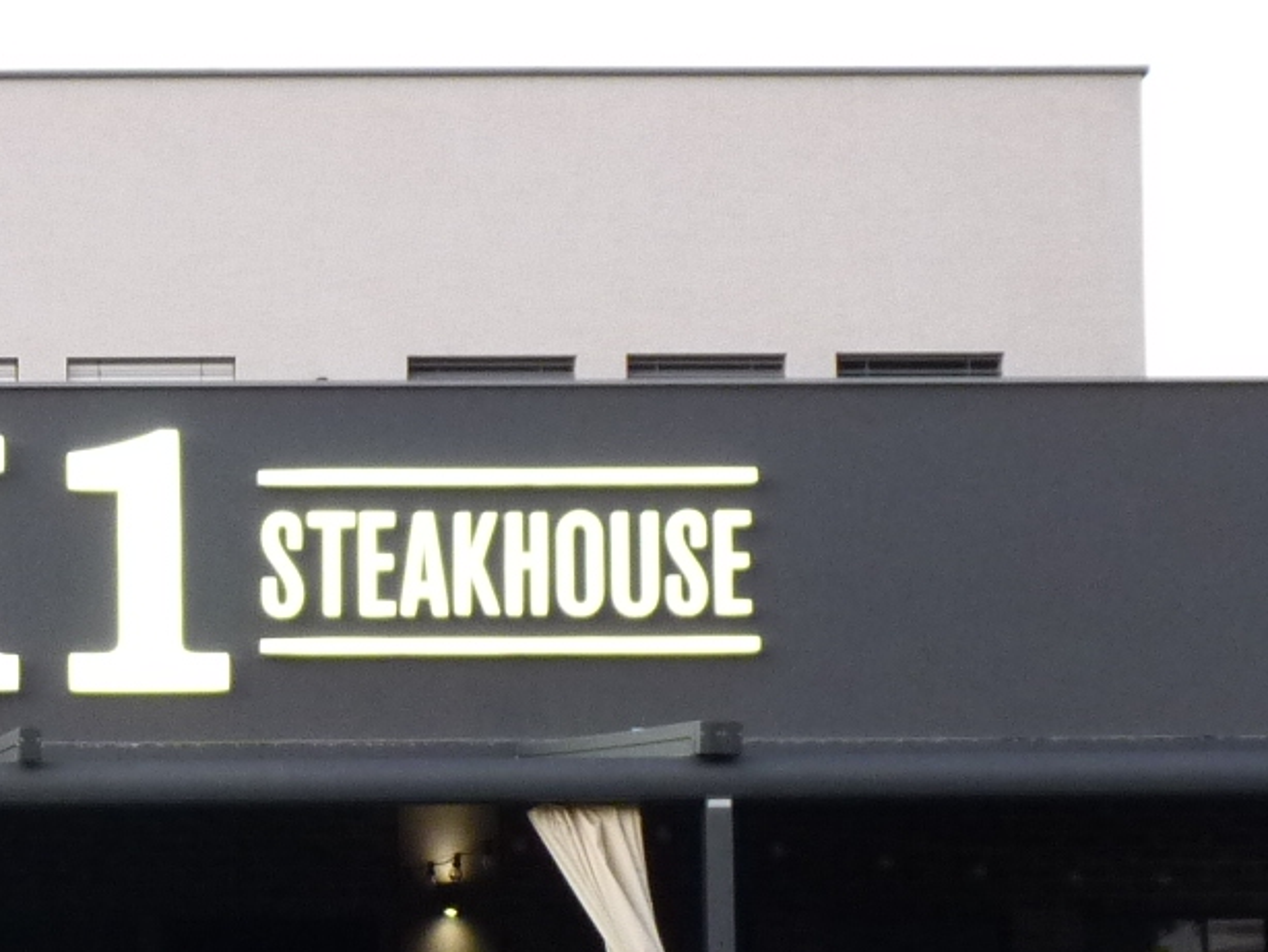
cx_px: 17
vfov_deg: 10.4
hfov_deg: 13.9
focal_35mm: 140
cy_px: 1111
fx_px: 5130
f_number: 3
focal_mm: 7.4
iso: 250
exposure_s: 1/30
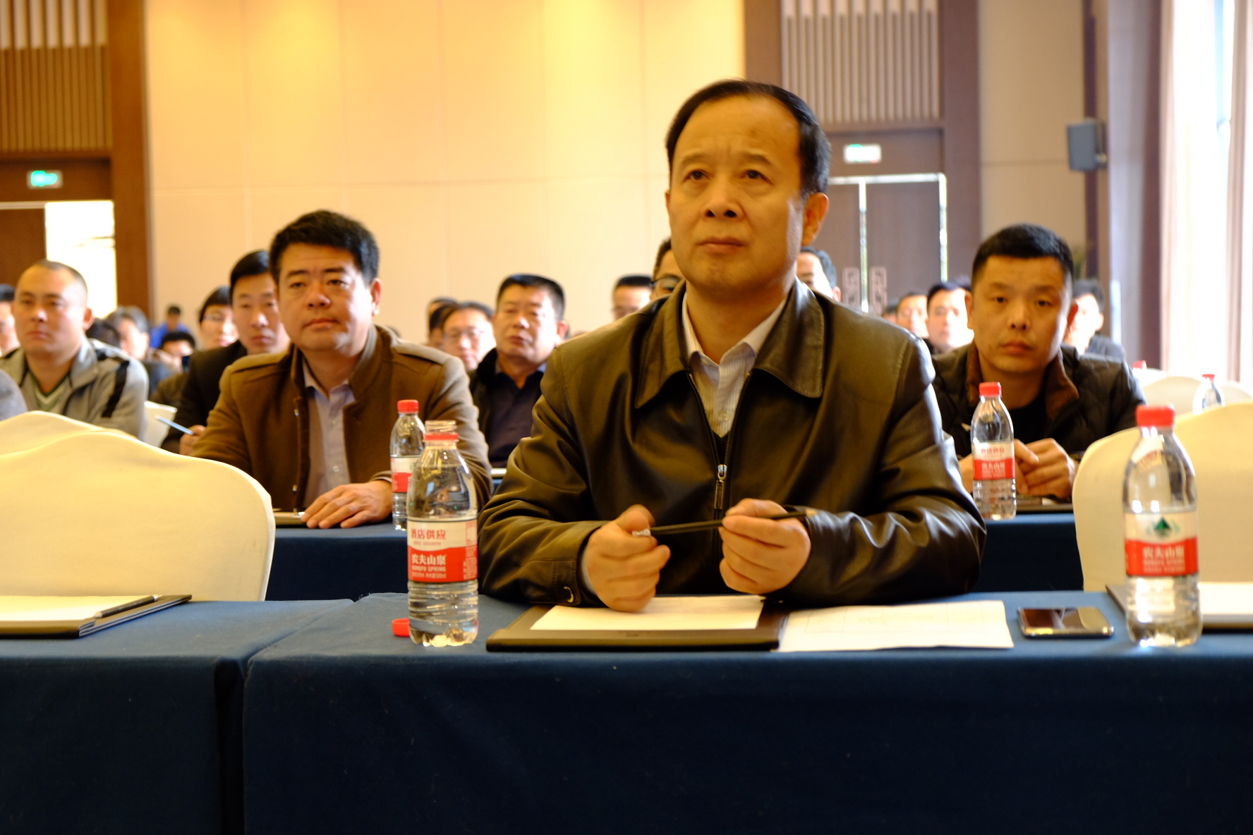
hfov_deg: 33.9
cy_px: 418
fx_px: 2053
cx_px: 626
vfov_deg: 23.0
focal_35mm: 59
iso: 800
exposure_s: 1/6
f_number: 3.6
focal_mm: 39
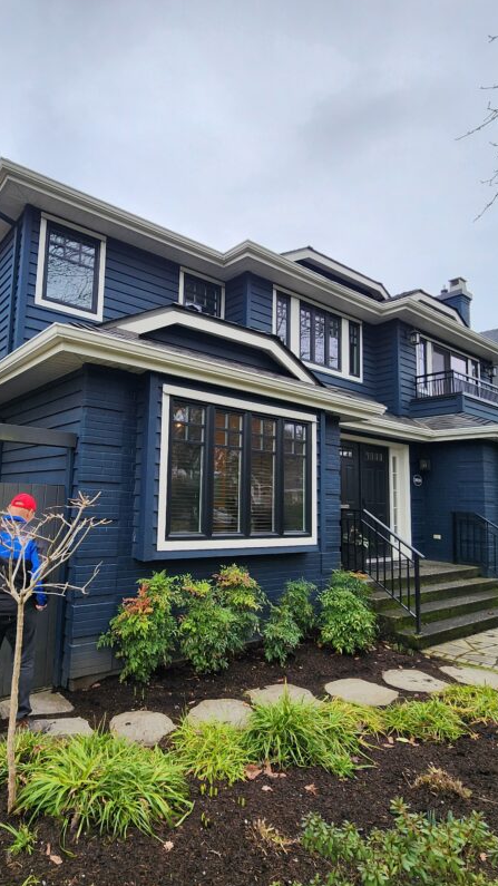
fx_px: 446
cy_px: 445
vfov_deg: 89.6
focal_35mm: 19
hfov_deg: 57.4
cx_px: 178
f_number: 2.2
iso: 50
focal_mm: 2.2
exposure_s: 1/325
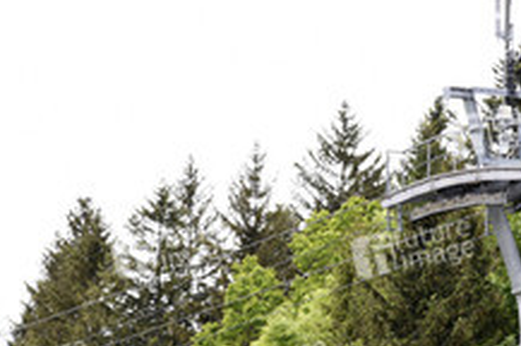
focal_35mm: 218
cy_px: 310
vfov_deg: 6.3
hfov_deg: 9.4
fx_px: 3150
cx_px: 445
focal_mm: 105
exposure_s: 1/125
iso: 640
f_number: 11
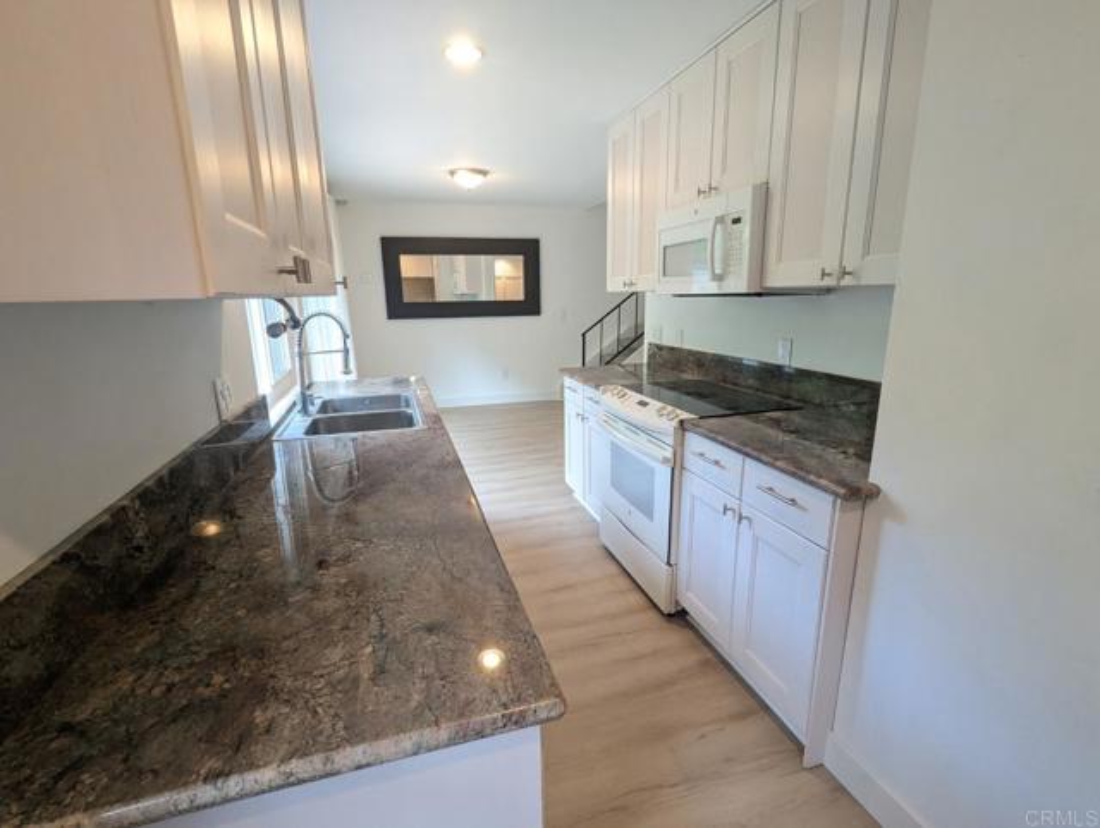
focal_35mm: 16
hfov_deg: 94.4
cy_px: 414
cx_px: 550
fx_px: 509
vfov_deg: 78.3
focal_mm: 2.35
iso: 220
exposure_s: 1/60
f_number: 2.2
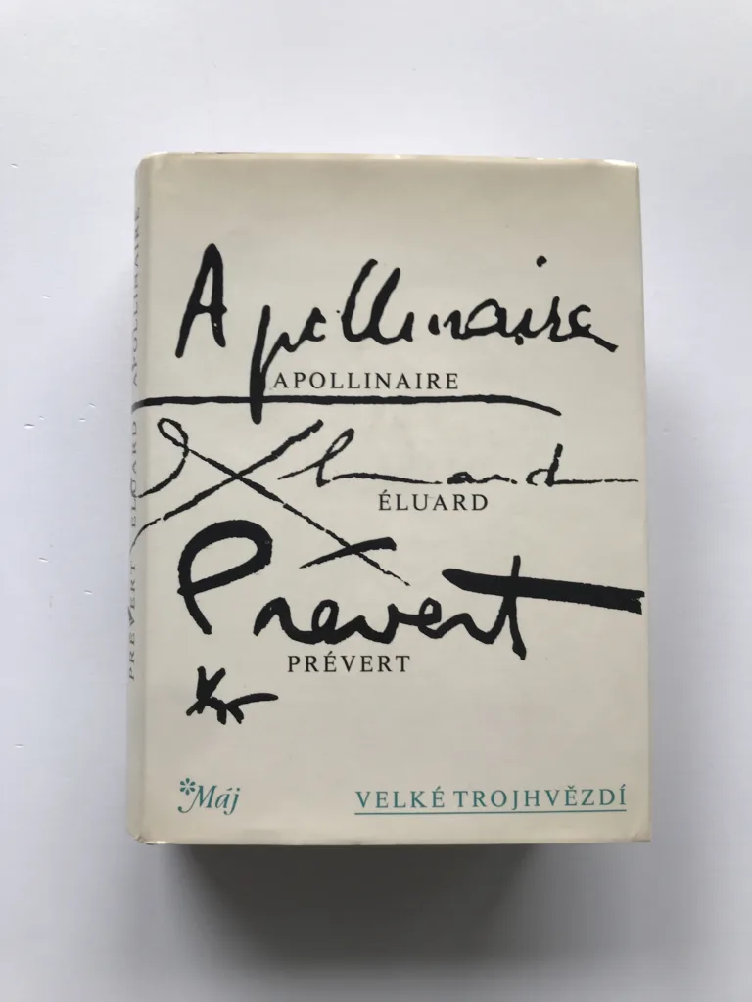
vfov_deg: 63.4
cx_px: 376
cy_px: 501
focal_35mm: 28
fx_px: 811
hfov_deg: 49.7
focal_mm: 3.99
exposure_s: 1/50
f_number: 1.8
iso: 25
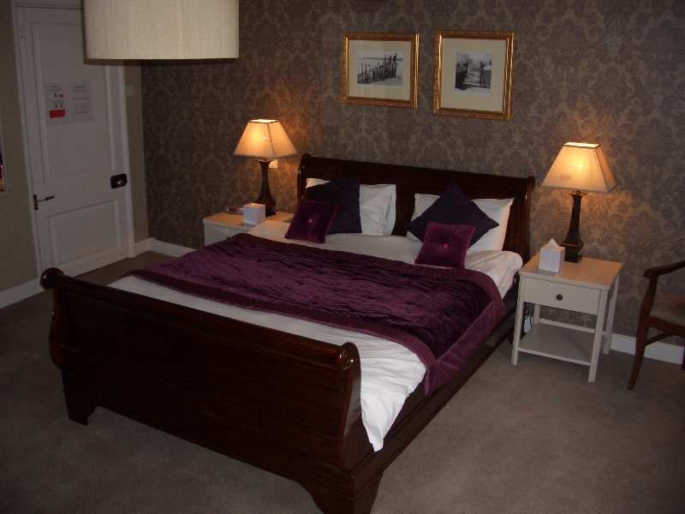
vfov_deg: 40.7
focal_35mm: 35
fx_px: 693
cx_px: 342
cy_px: 257
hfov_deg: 52.6
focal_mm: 5.8
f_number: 2.6
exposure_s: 1/60
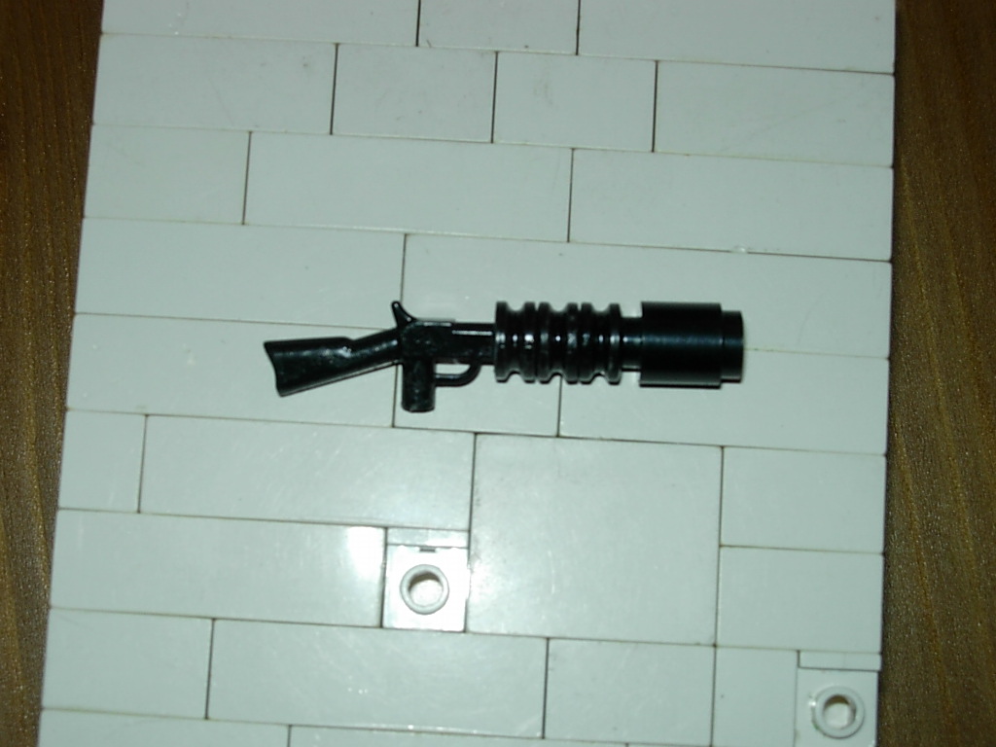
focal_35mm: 72
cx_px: 498
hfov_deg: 27.0
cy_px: 374
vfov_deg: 20.4
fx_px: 2072
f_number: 6.3
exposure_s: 1/64
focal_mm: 14.9
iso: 79
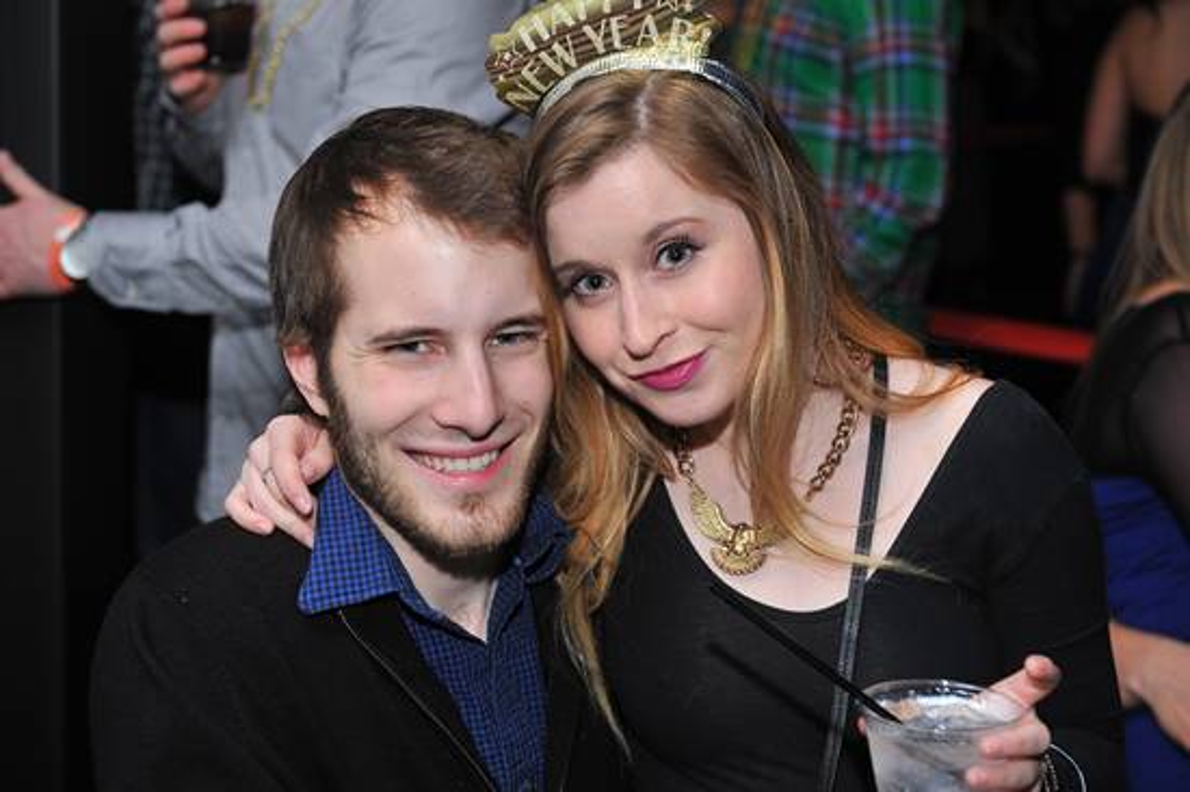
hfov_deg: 28.9
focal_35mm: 70
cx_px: 595
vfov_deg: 19.4
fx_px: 2312
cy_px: 396
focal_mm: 70
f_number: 5
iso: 800
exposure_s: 1/100
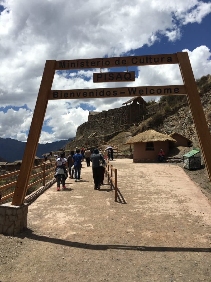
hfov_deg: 48.2
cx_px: 106
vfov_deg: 61.7
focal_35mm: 29
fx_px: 236
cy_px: 141
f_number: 2.2
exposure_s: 1/3344
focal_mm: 4.15
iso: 25
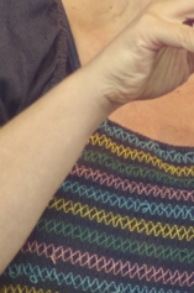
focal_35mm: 1070
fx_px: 8687
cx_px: 159
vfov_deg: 1.9
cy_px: 90
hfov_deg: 1.3
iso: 400
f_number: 5.6
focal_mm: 240
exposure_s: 1/320
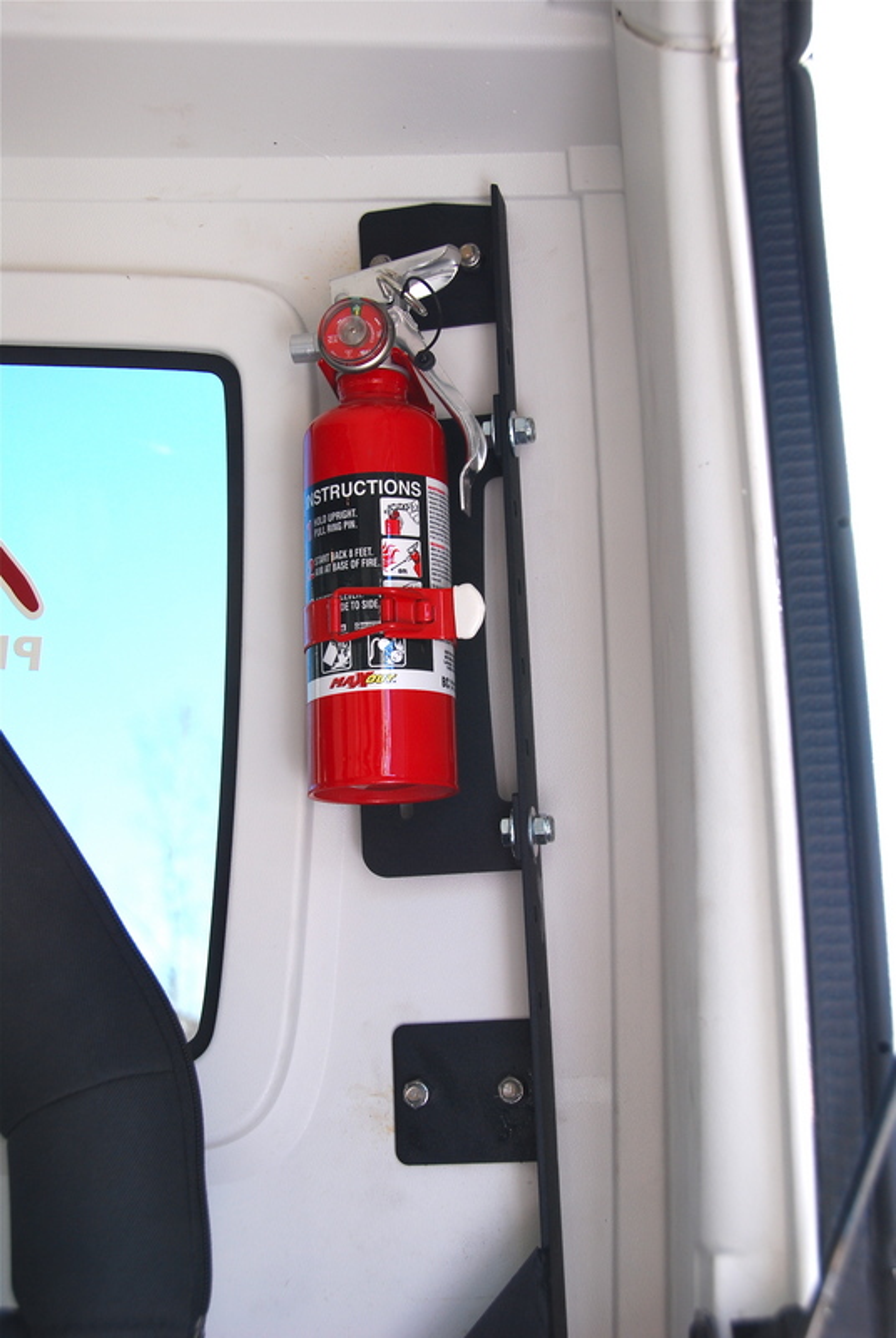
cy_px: 669
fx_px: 1786
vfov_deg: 41.1
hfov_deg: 28.2
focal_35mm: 48
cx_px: 448
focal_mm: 32
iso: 200
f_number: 5
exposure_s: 1/100
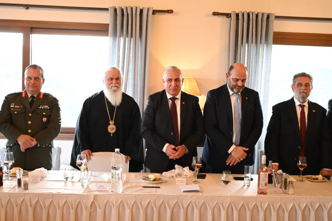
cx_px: 166
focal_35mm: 44
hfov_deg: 44.5
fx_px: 406
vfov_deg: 30.5
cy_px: 110
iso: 8000
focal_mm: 44
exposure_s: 1/125
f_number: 6.3
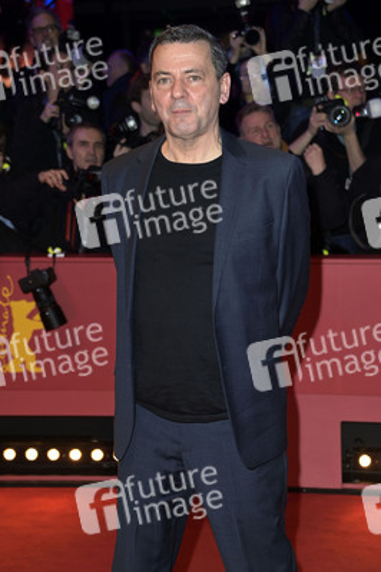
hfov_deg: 18.9
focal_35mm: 72
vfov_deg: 28.1
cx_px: 190
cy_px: 286
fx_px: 1145
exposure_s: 1/250
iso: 800
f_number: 5
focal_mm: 72
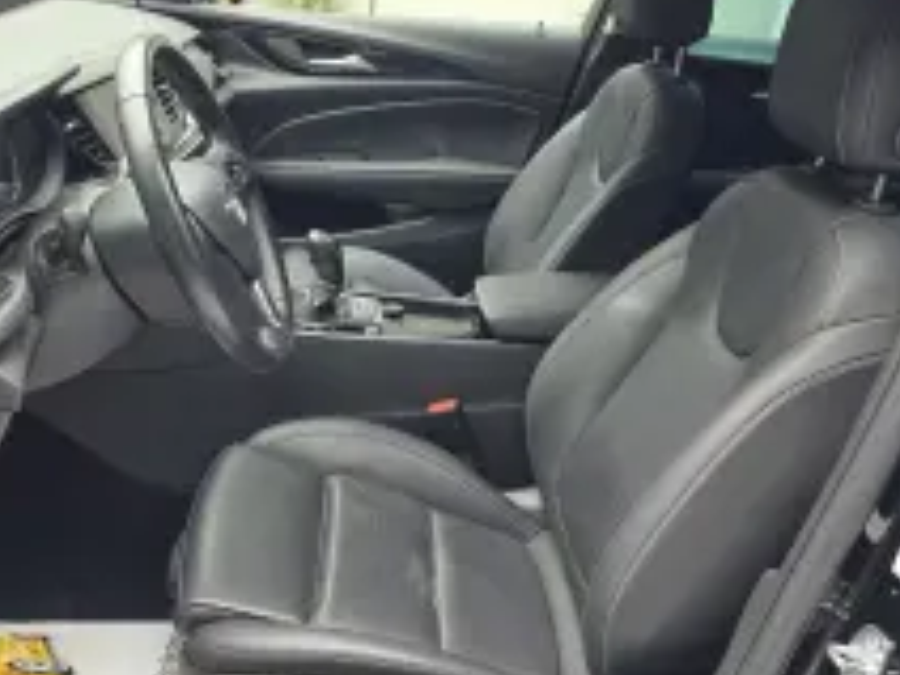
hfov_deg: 47.9
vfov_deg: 36.8
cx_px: 454
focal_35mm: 39
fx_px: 1014
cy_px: 374
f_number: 1.7
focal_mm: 6.25
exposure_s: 1/100
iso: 160
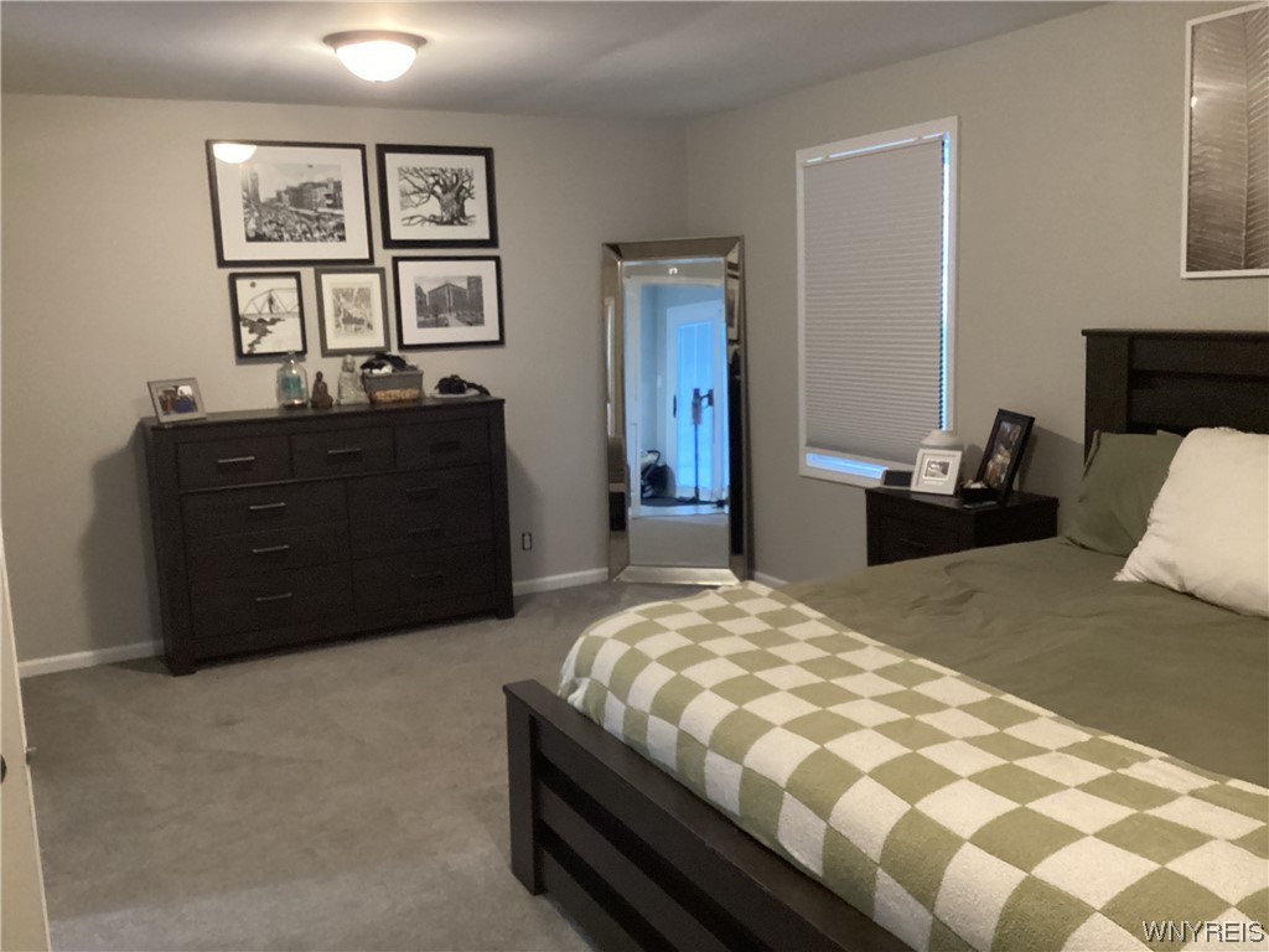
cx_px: 634
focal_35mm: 31
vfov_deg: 45.4
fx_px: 1136
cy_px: 476
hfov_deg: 58.4
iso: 500
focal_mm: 3.3
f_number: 2.4
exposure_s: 1/30
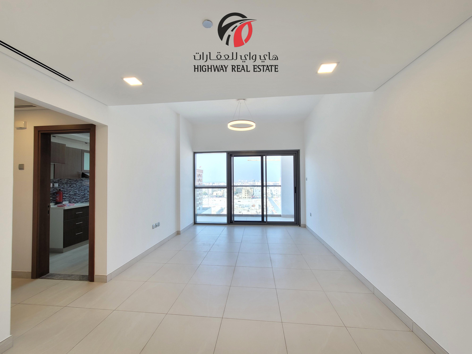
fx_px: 177
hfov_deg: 106.2
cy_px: 177
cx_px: 236
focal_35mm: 13
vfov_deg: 89.9
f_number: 2.2
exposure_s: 1/50
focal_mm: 2.2
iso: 64
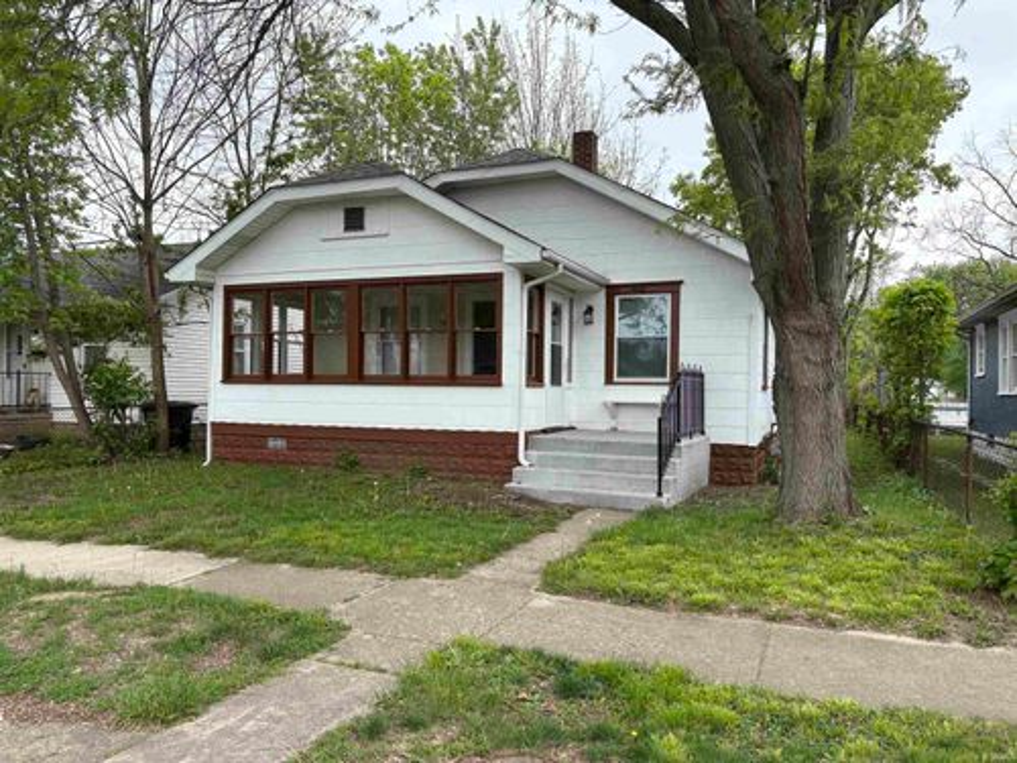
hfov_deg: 67.3
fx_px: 764
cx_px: 508
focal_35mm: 26
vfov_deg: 53.1
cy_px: 382
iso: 50
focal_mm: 5.96
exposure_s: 1/1135
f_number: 1.6
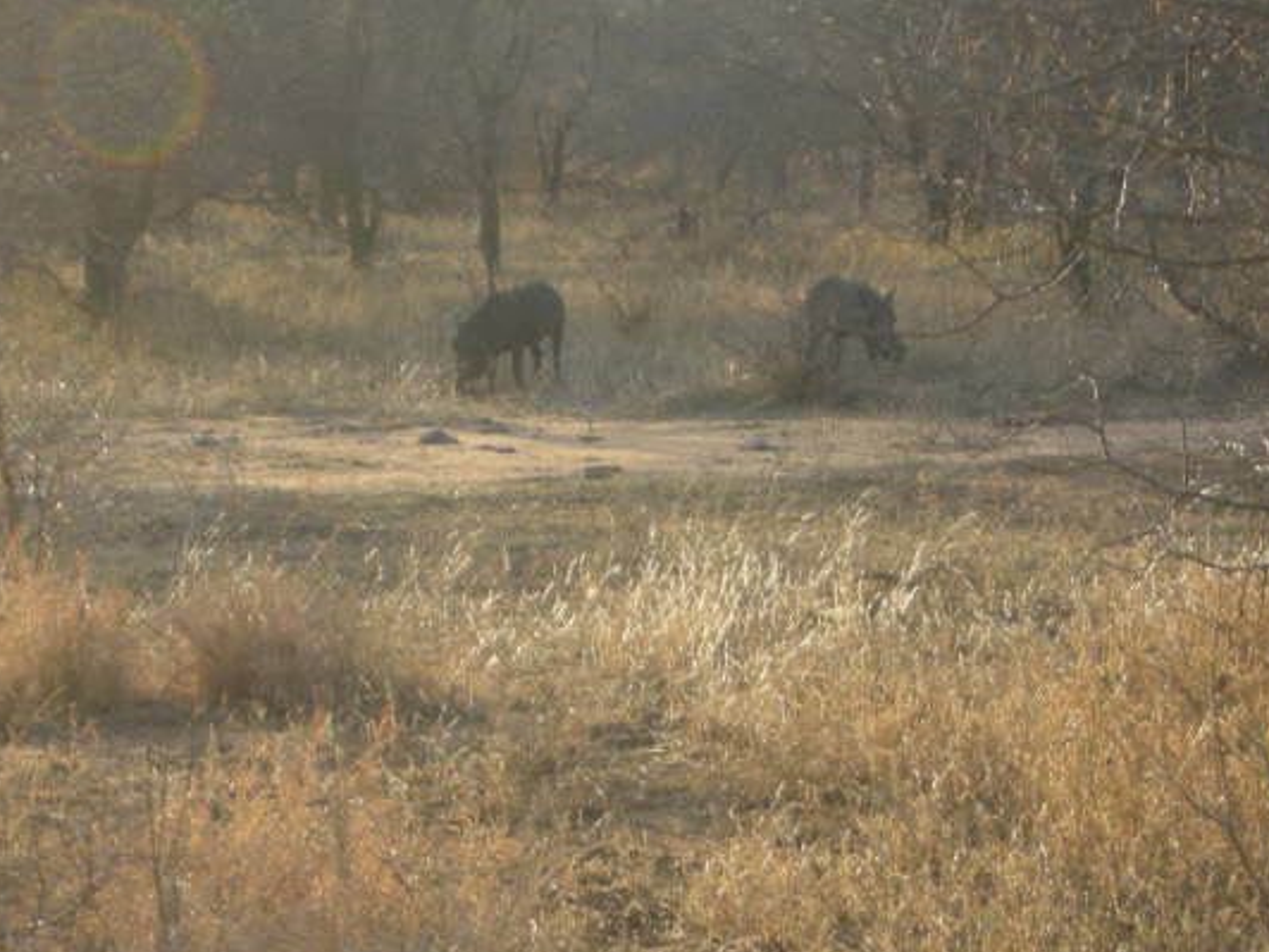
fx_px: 7405
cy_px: 418
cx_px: 687
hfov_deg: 9.8
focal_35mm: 202
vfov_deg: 7.4
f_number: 5.4
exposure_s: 1/67.4
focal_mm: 17.4
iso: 50
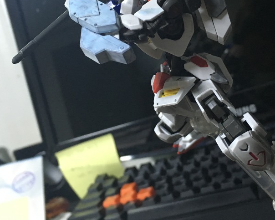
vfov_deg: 31.2
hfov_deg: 38.8
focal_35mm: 48
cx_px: 147
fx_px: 391
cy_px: 70
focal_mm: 4.15
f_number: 2.2
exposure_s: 1/15
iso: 200
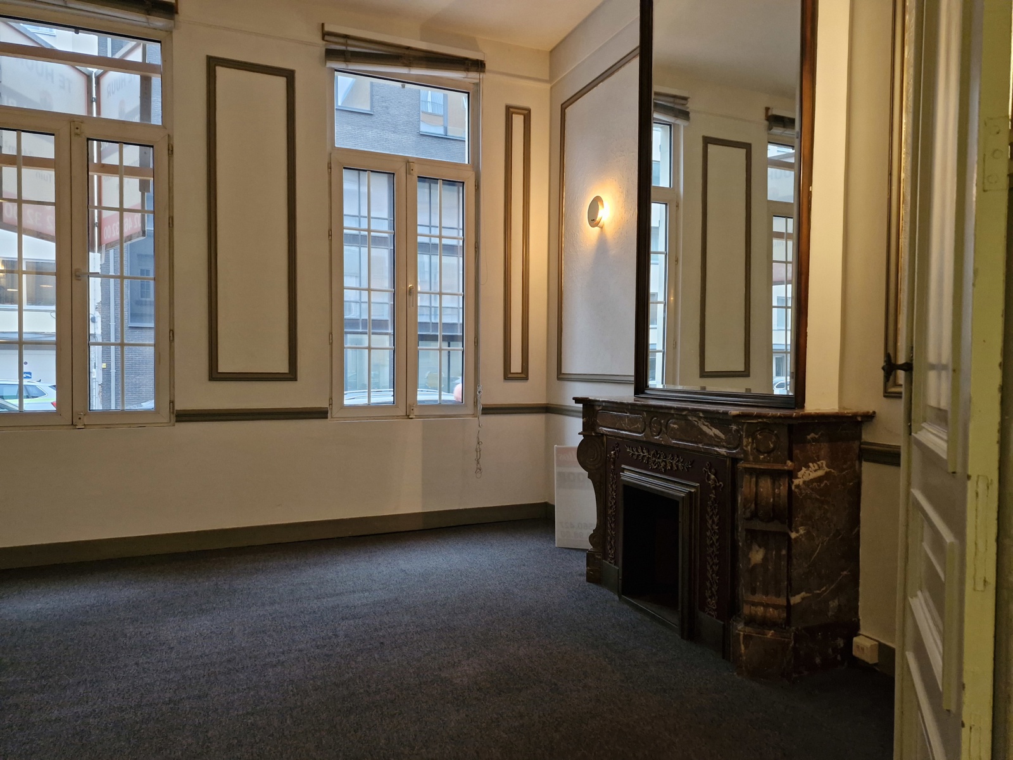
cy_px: 380
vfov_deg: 58.9
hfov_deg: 73.9
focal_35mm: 23
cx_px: 506
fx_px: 673
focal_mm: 5.54
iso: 1000
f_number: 1.8
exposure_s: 1/100
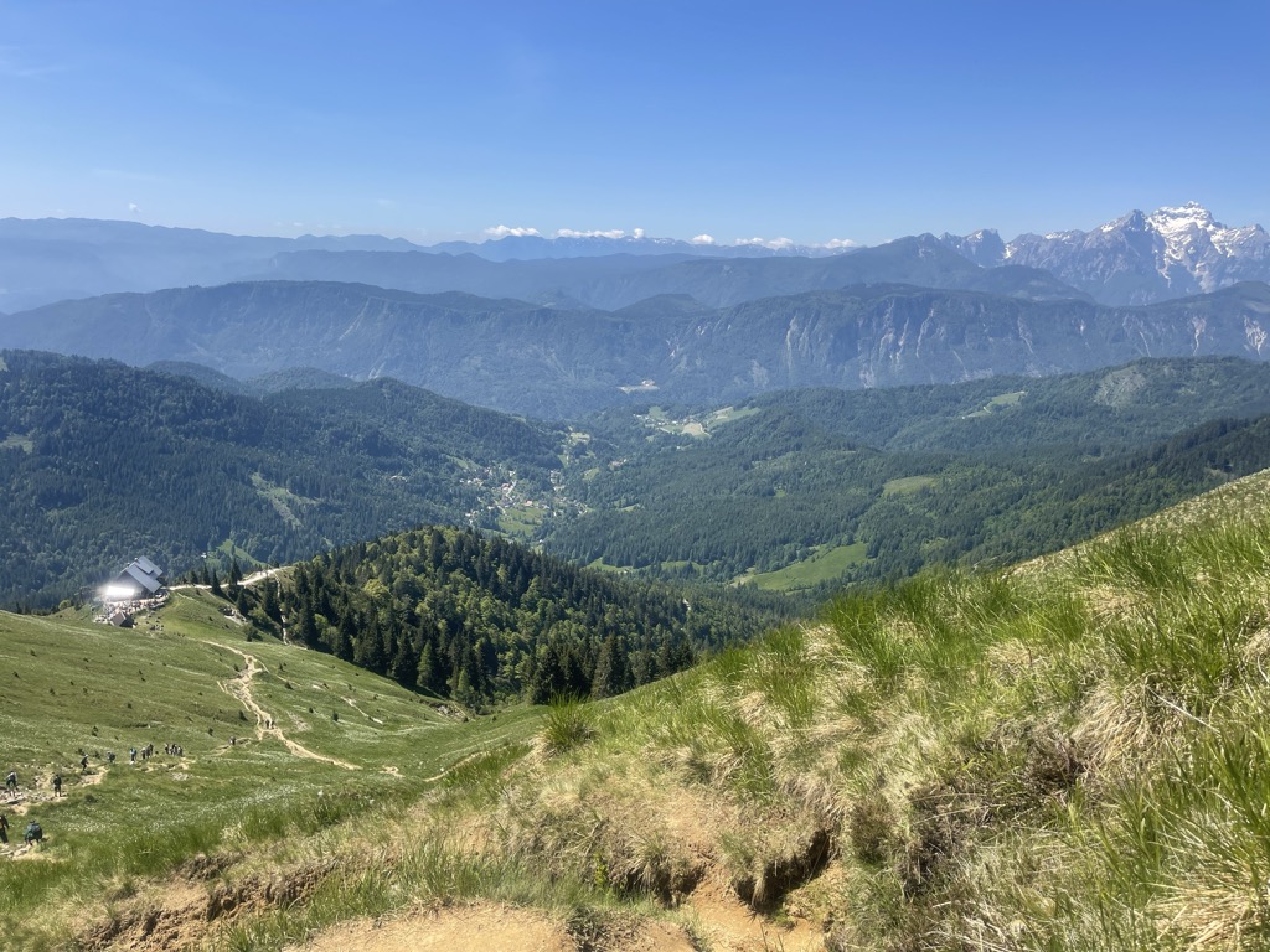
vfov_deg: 54.9
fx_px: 917
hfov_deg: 69.4
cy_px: 476
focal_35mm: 25
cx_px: 635
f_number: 1.6
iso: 32
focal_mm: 5.1
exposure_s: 1/2717
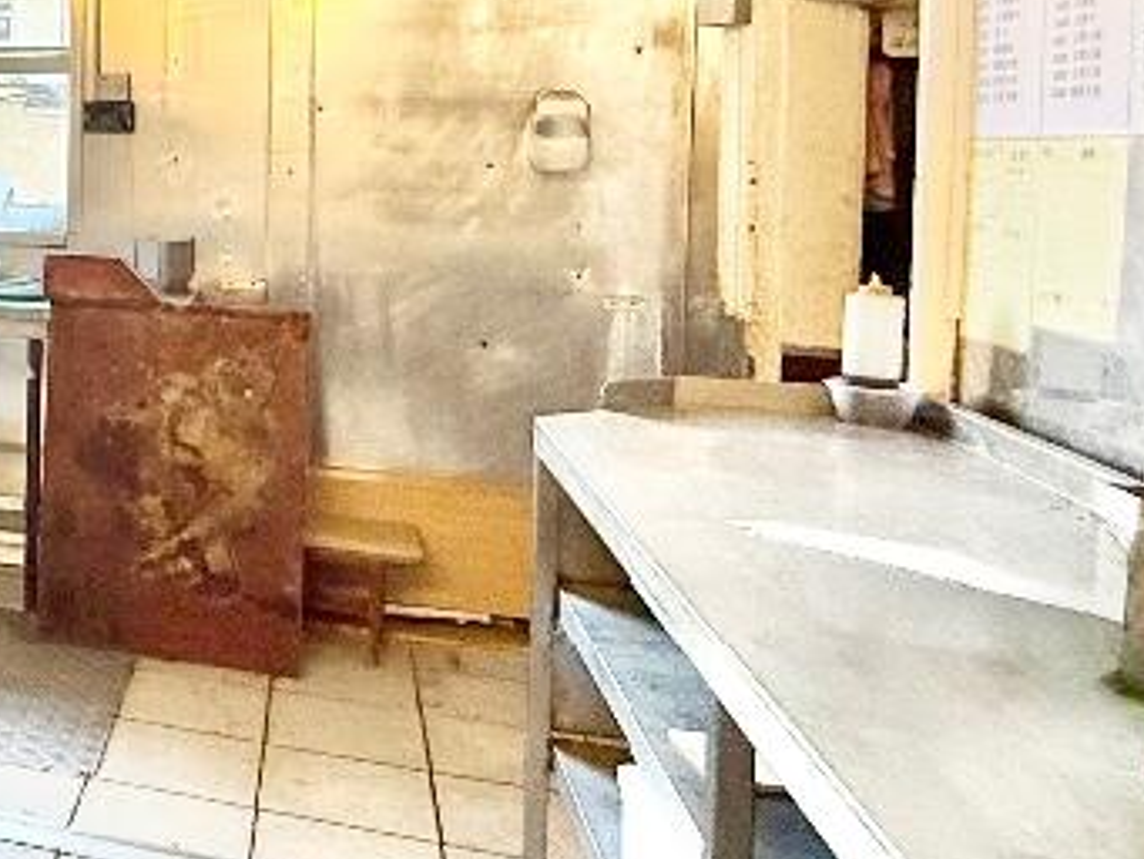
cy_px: 188
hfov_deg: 34.5
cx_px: -268
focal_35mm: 42
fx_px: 1389
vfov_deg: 33.5
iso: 200
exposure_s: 1/100
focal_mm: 2.22
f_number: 2.2
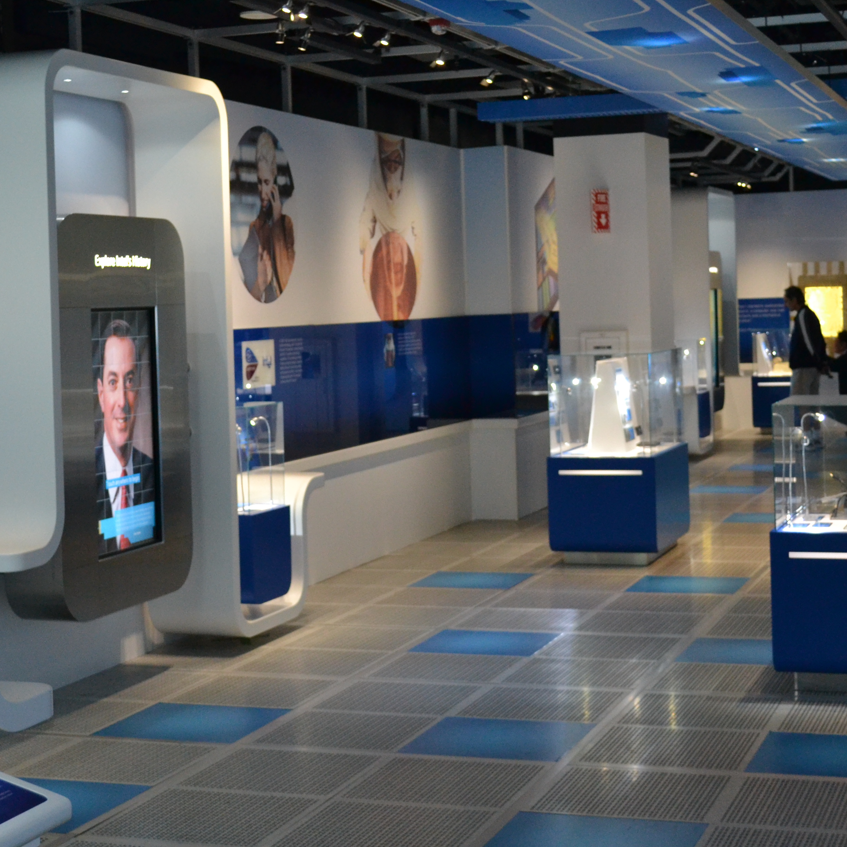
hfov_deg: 25.1
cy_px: 325
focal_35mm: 69
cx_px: 368
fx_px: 1904
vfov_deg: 25.0
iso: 1400
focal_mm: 29
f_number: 4.5
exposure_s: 1/60
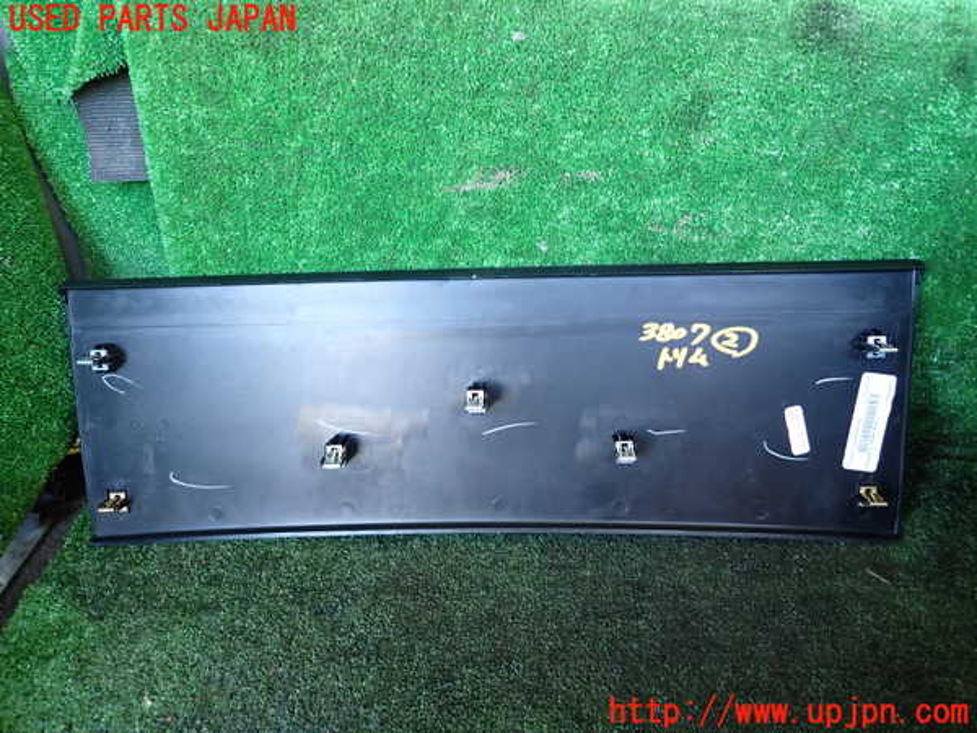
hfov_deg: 69.4
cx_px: 488
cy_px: 366
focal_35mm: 25
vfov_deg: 54.9
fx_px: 706
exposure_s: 1/30
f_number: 2
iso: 320
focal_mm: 4.5
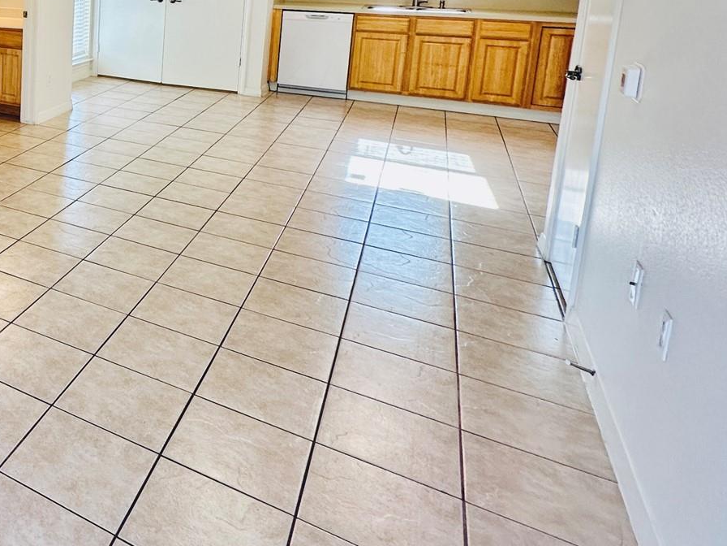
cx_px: -97
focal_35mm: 32
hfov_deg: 42.6
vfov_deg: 40.7
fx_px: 672
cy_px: 52
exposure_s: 1/120
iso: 80
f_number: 2.2
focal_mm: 2.22
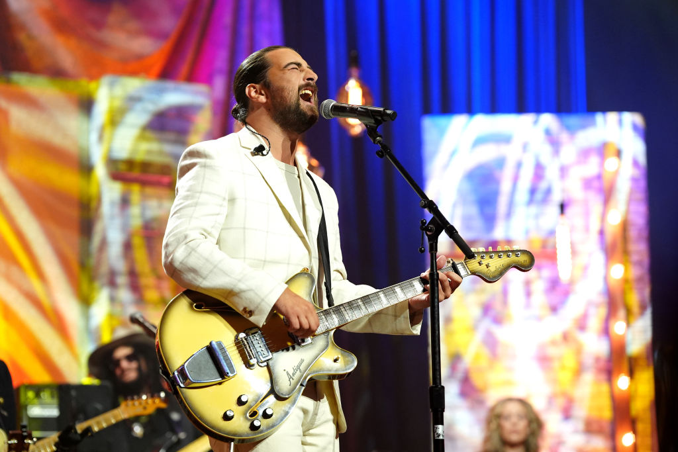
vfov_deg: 10.1
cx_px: 339
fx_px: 2562
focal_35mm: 136
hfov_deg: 15.1
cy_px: 226
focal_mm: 136
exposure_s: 1/250
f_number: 3.5
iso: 2500
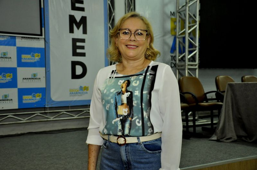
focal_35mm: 48
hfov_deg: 41.2
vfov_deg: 28.0
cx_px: 128
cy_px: 85
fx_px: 342
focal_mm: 32
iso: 1250
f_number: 4
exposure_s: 1/60
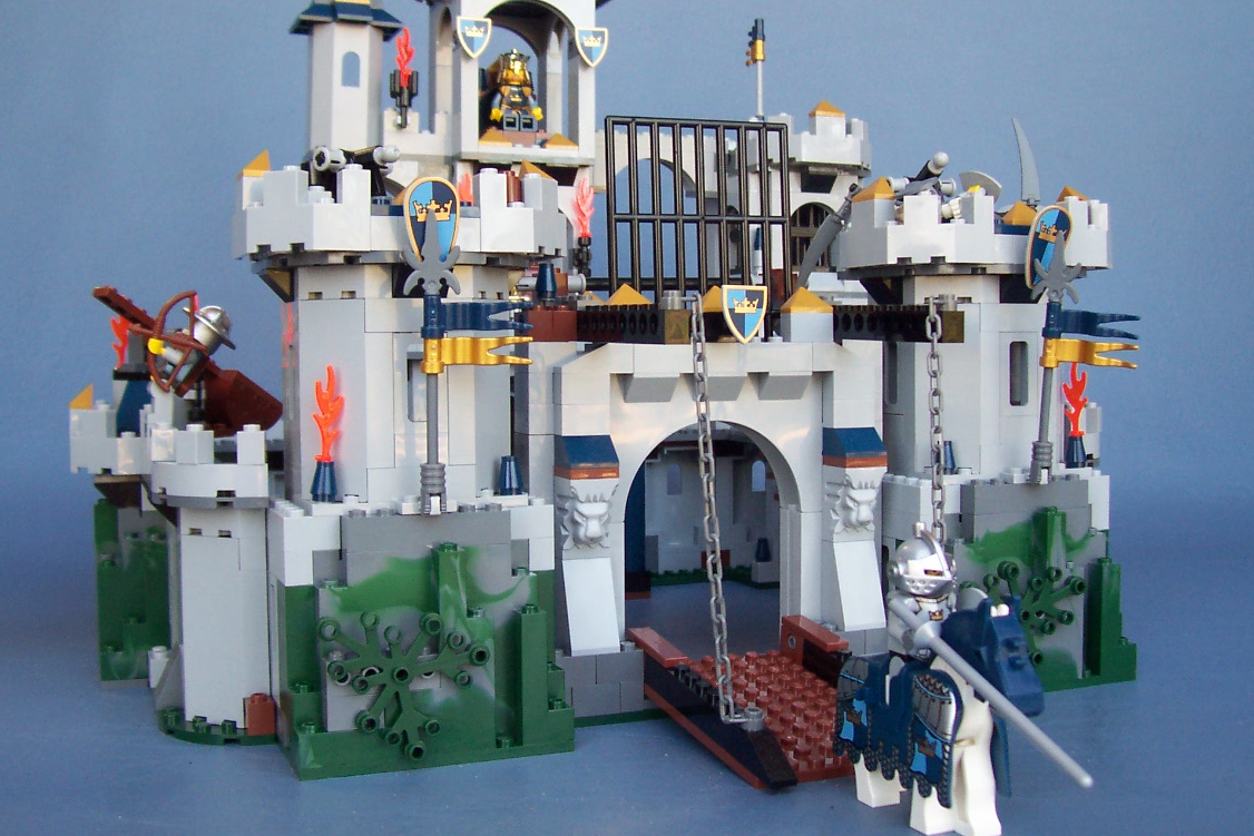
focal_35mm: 41
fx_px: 1428
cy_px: 389
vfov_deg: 32.6
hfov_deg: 47.4
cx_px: 620
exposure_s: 1/125
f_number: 2.8
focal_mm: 5.6
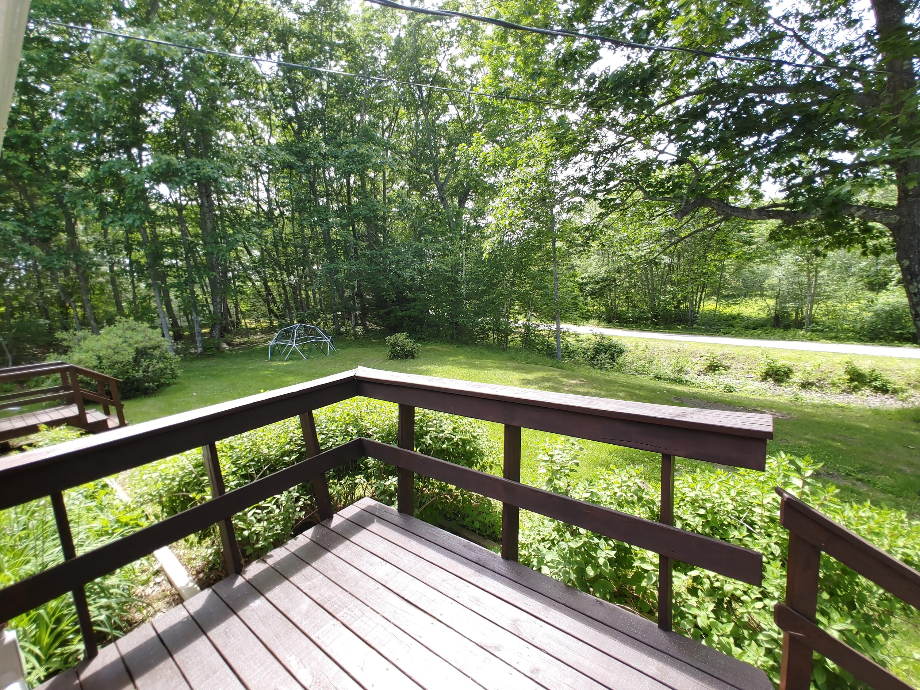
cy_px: 345
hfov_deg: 98.2
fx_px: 399
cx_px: 460
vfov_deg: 81.7
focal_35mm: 15
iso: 50
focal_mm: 1.78
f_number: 1.9
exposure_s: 1/161
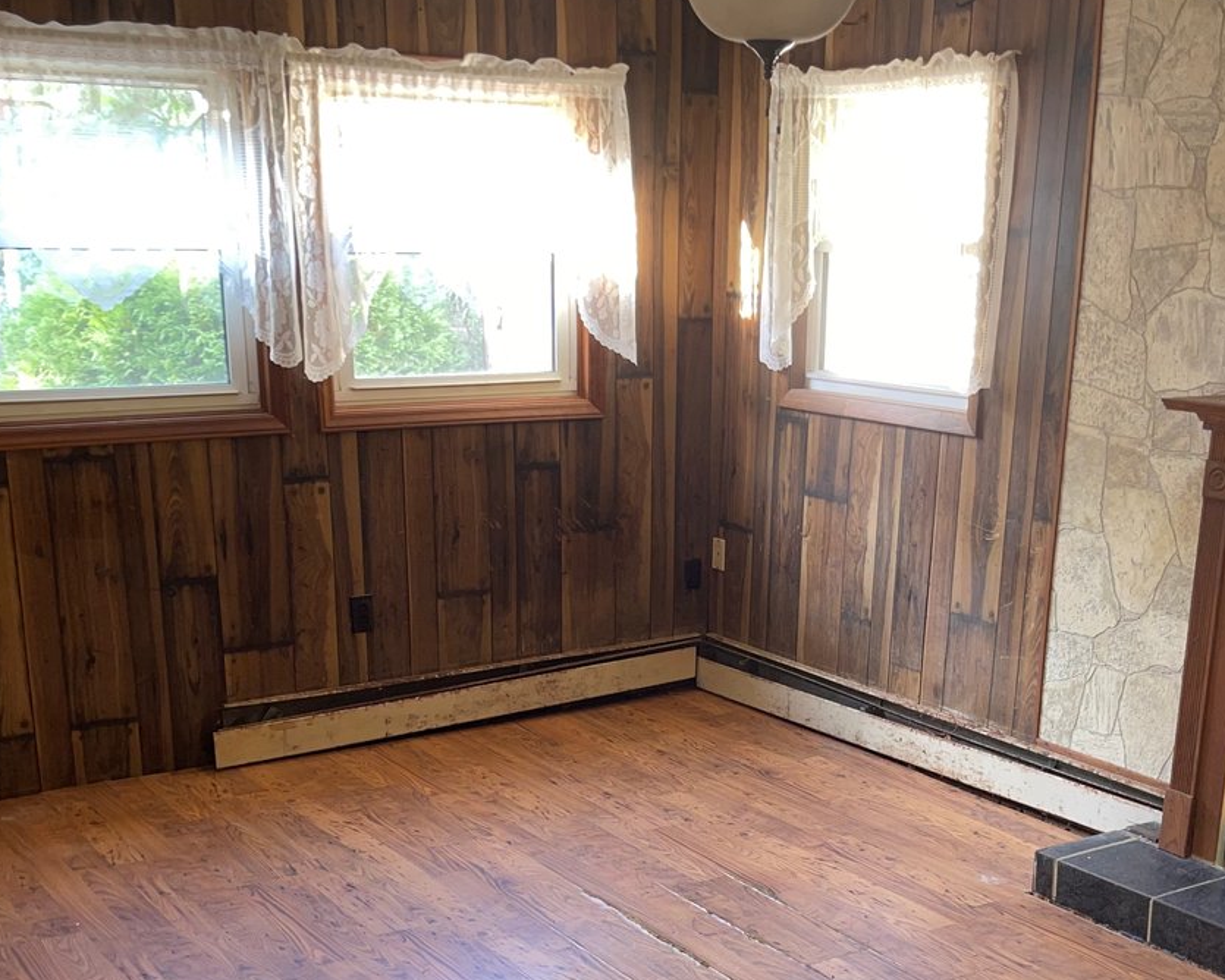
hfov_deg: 40.3
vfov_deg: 31.7
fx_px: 1668
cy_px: 812
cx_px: 654
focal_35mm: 46
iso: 32
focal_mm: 5.1
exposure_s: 1/15
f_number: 1.6
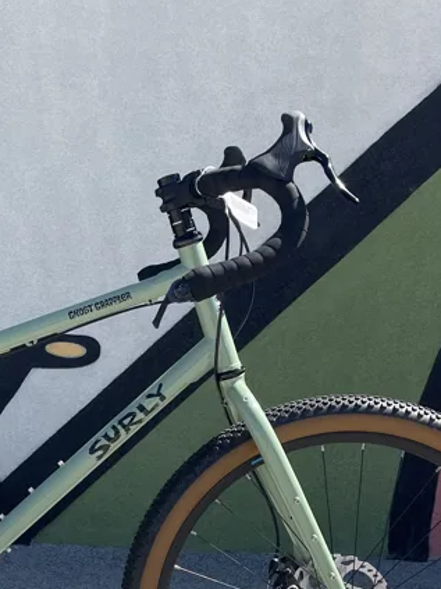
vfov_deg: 30.5
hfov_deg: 22.4
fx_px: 1071
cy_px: 394
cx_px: 4
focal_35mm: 63
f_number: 1.6
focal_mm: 5.1
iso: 32
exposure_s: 1/2123
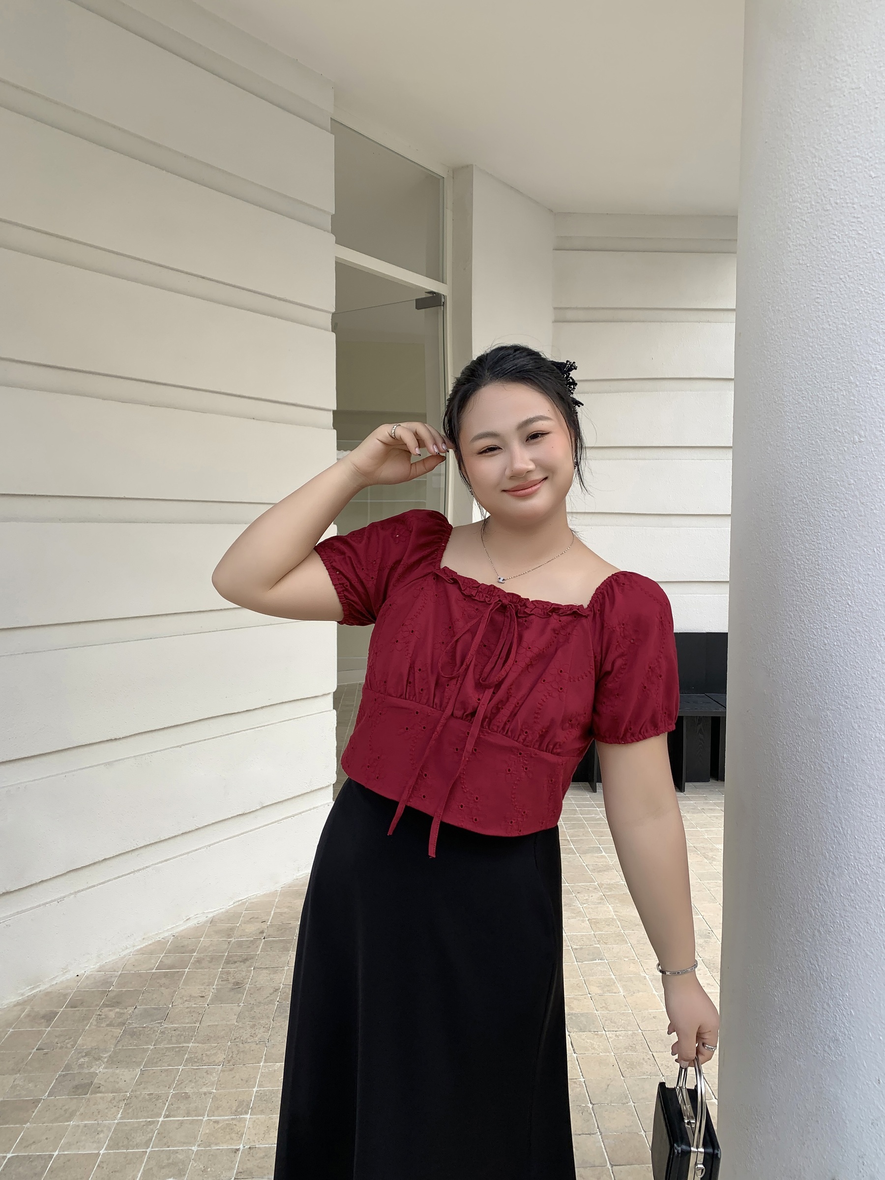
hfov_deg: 53.1
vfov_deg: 67.3
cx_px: 442
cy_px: 590
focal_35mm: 26
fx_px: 886
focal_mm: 4.25
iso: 25
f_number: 1.8
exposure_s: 1/156
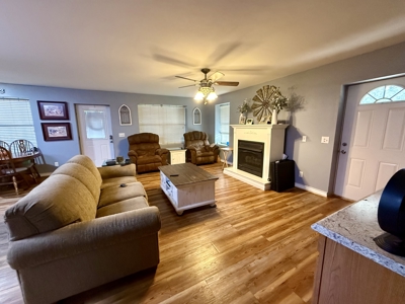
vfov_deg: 85.7
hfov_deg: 102.1
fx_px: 164
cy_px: 152
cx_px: 202
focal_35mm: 14
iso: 800
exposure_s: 1/60
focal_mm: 2.22
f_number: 2.2
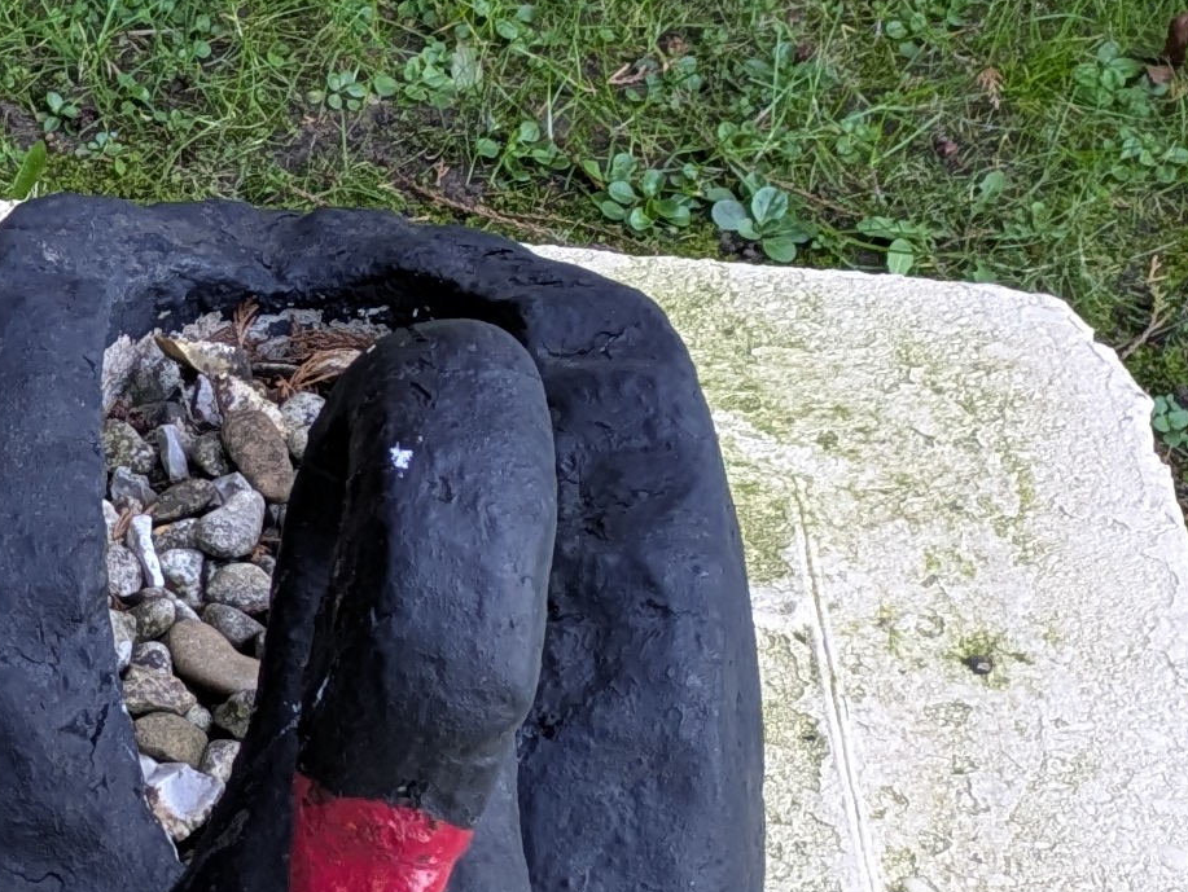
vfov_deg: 11.7
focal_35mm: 126
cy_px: 856
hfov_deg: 13.9
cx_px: -939
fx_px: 4327
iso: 81
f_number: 1.89
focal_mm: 5.43
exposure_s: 1/100
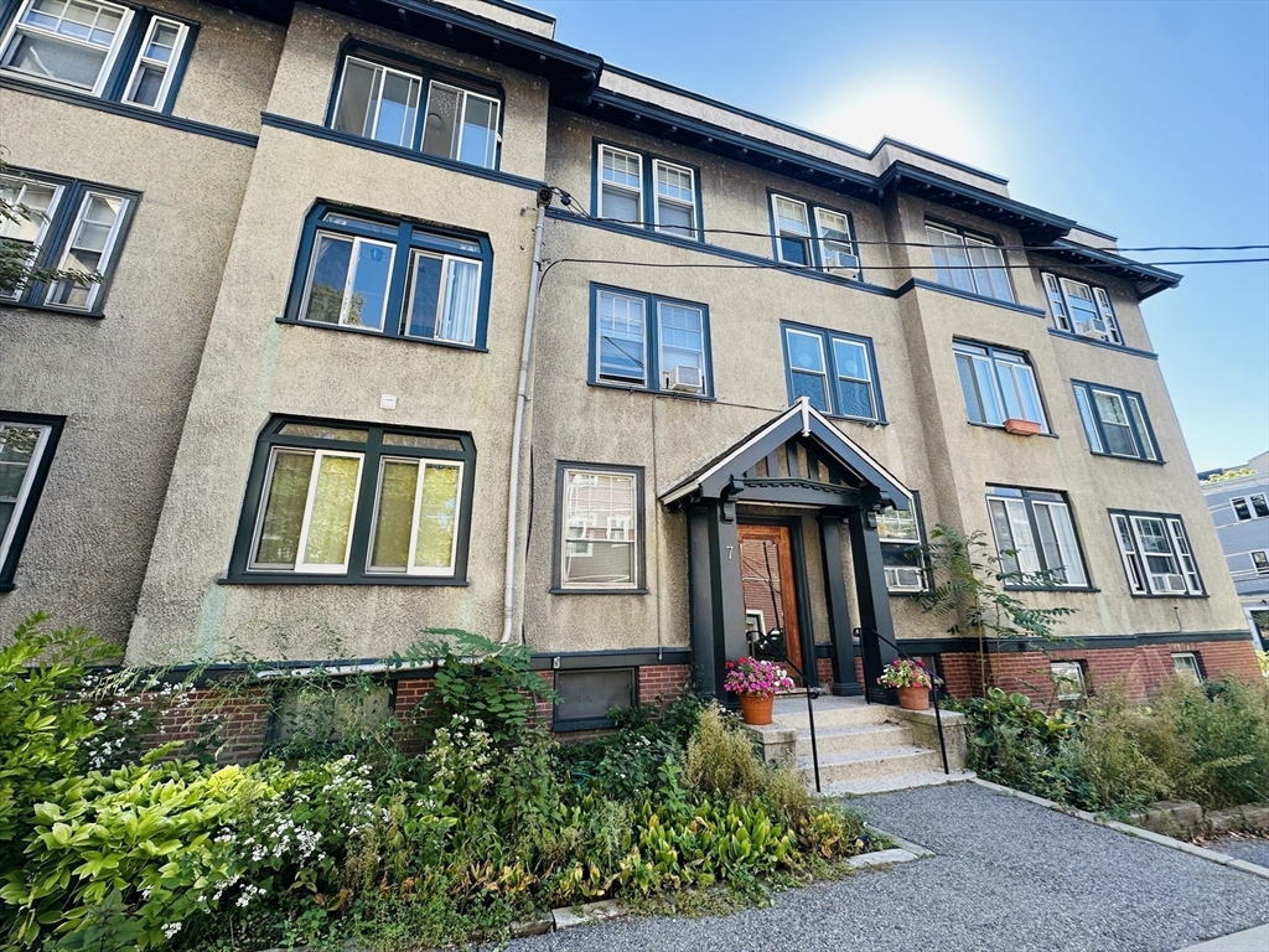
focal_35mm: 14
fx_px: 513
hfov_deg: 102.1
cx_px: 634
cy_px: 476
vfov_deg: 85.7
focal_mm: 2.22
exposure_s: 1/199
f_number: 2.2
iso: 40
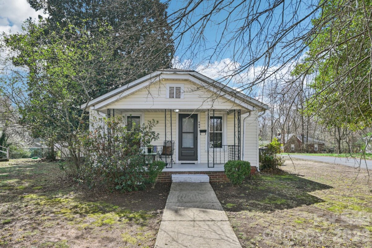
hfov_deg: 79.9
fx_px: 222
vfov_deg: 58.3
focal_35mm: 22
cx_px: 186
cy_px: 124
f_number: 8
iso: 100
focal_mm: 21.5
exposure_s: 1/250
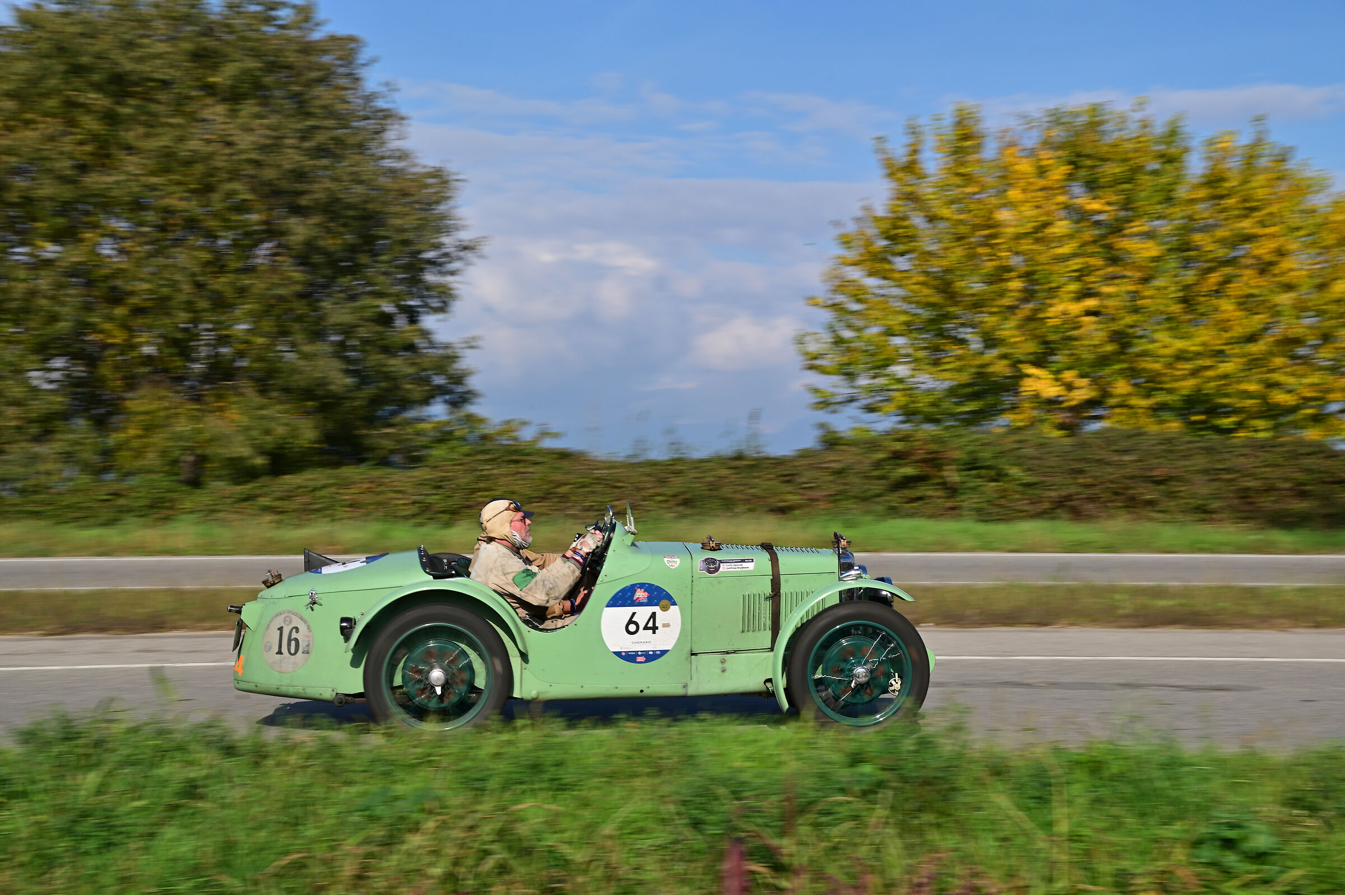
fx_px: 2054
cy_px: 448
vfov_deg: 24.6
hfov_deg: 36.3
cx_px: 672
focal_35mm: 55
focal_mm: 55
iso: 110
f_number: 13
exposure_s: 1/200
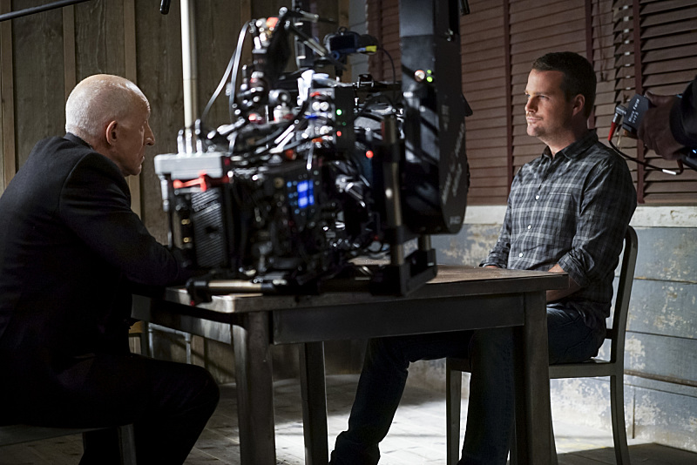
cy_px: 232
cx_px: 348
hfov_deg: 28.8
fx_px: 1356
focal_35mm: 70
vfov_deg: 19.5
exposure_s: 1/125
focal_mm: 70
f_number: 4
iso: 3200
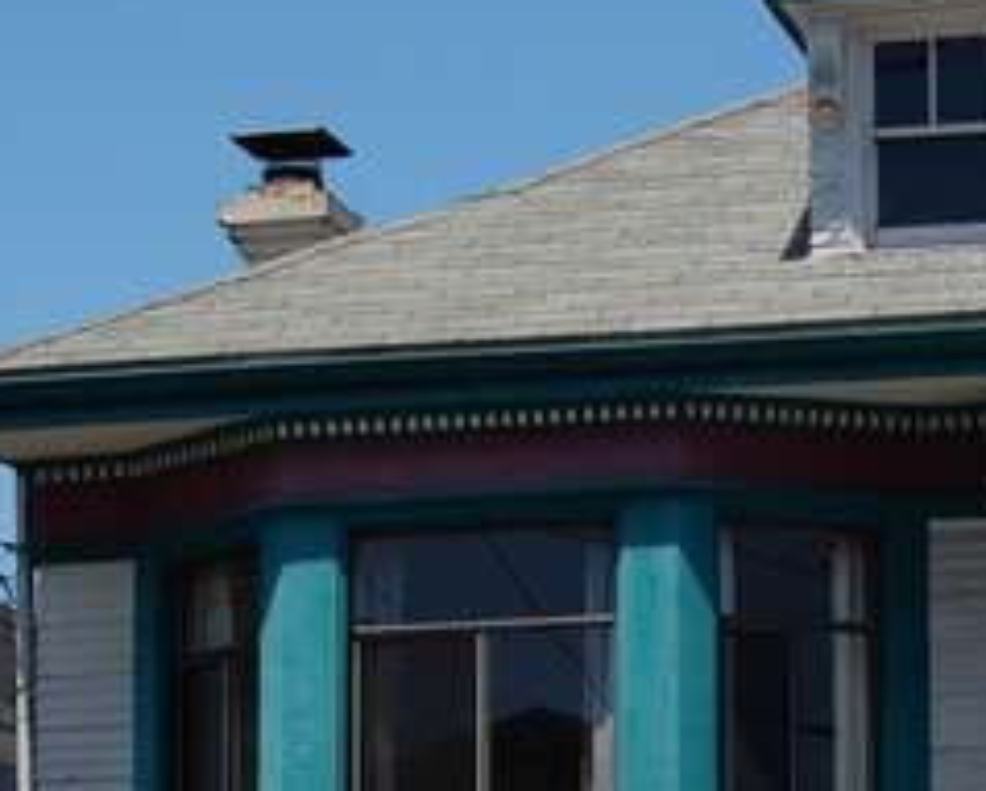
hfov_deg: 12.7
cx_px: 812
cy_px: 915
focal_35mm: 151
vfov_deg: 10.1
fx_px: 4412
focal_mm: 32
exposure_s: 1/160
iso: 200
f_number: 16
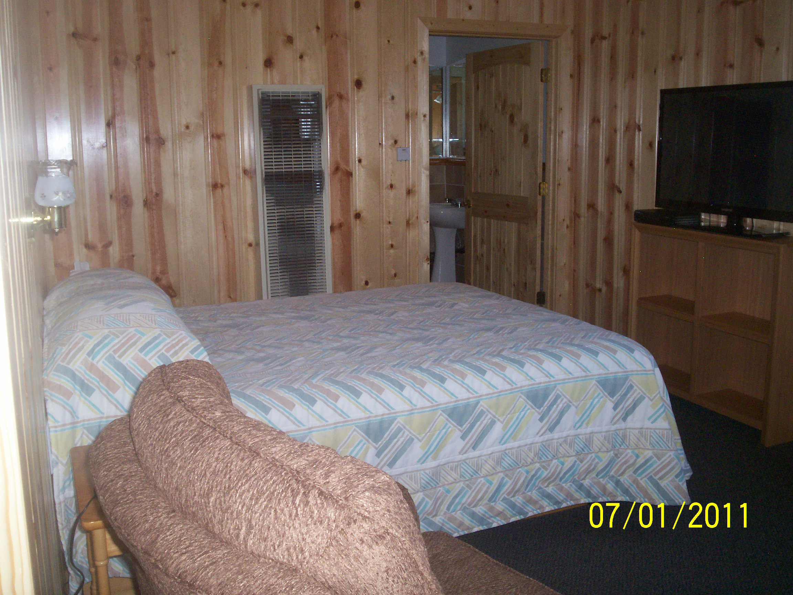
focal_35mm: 36
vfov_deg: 39.7
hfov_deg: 51.4
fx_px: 825
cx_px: 396
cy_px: 298
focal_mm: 5.9
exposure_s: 1/64
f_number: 4.5
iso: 140
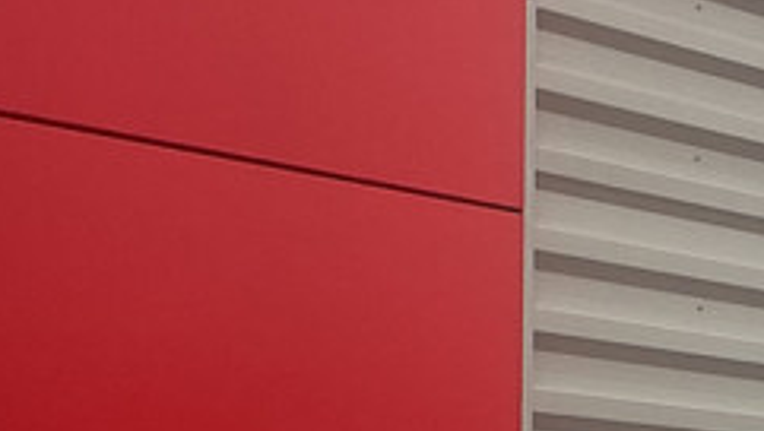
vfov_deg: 9.0
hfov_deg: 14.5
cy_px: 494
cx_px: 1274
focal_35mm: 134
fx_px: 2717
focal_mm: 3
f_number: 1.8
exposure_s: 1/944
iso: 25
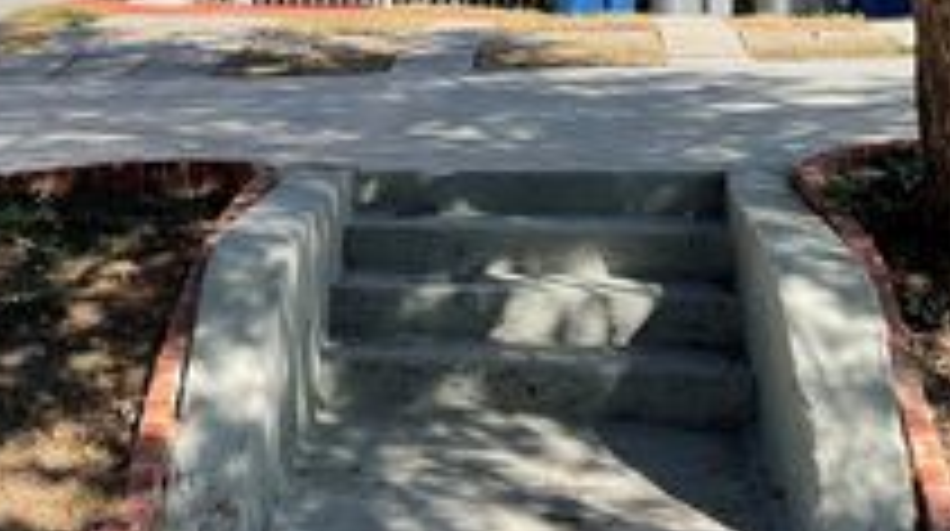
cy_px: -97
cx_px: 333
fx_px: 1887
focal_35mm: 75
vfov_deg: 15.5
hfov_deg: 28.1
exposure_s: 1/1055
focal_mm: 3
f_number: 1.8
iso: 16
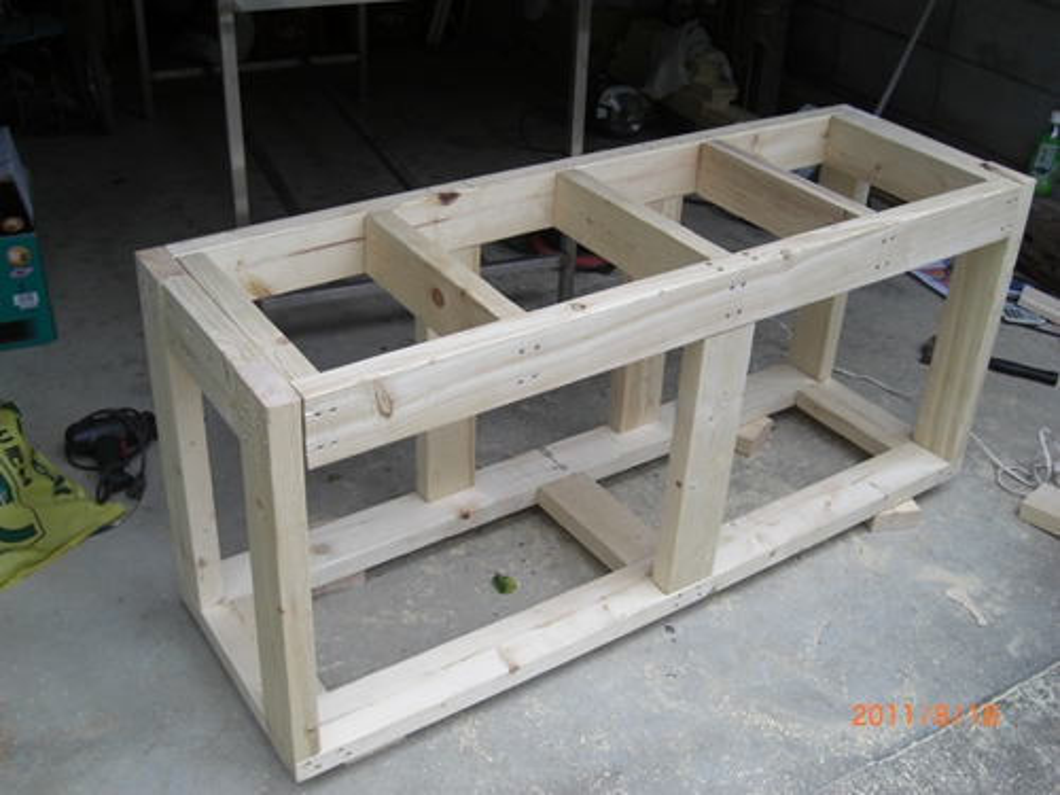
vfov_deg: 37.7
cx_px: 530
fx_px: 1164
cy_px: 398
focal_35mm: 38
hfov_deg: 49.0
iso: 100
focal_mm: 7.9
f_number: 2.8
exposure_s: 1/100
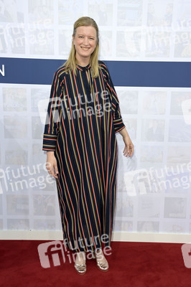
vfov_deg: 44.5
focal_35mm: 44
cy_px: 144
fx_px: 351
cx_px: 96
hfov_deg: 30.5
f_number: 7.1
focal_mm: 44
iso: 640
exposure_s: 1/125
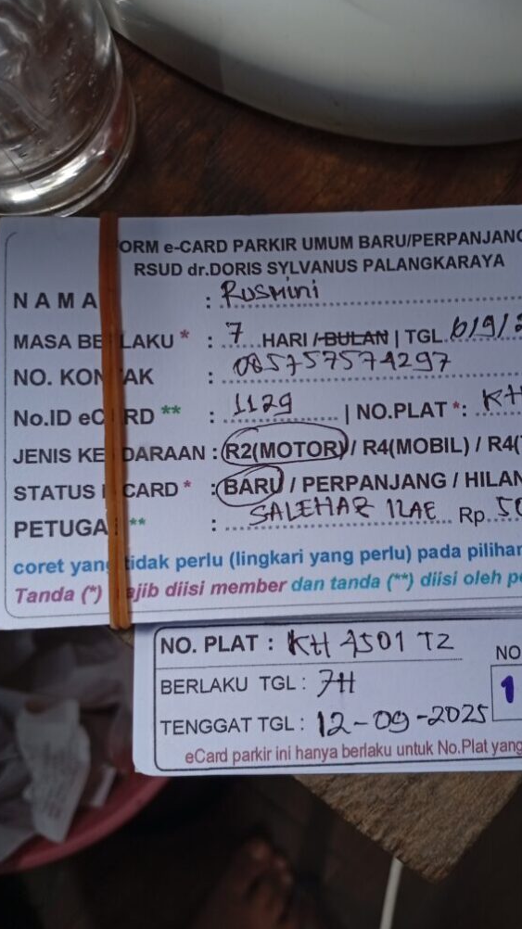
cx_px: 345
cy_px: 468
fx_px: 739
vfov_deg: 64.3
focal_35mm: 30
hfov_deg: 38.5
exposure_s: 1/50
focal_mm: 3.98
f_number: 1.8
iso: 50
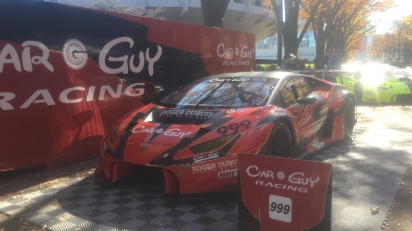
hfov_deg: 61.0
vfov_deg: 36.5
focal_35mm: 32
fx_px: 350
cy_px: 143
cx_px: 204
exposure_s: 1/391
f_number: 2.2
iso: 32
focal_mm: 4.15
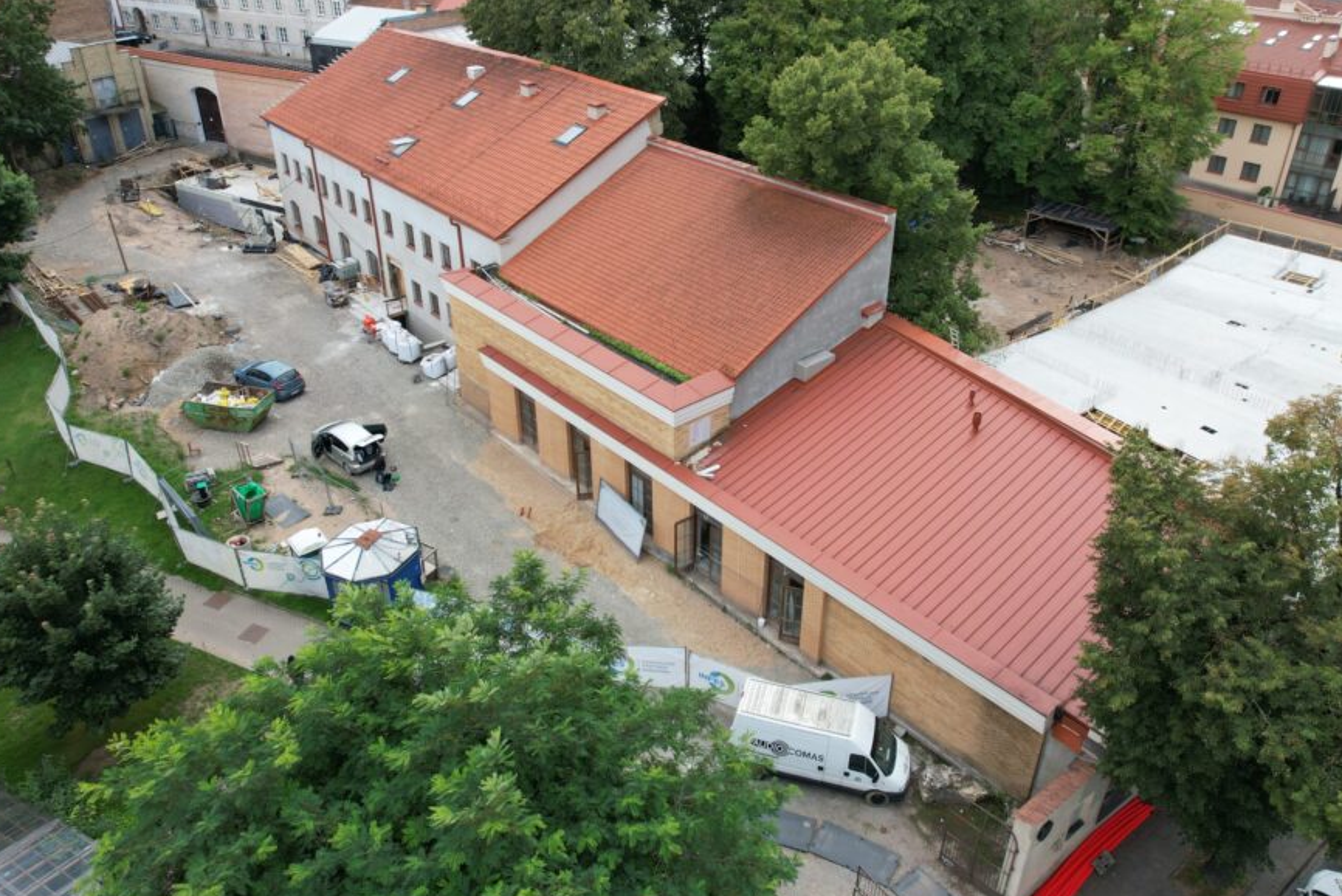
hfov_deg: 69.4
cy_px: 402
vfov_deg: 49.5
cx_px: 674
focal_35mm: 26
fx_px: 969
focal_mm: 8.38
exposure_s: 1/400
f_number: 2.8
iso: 120
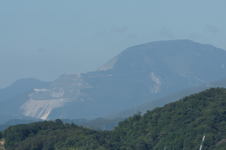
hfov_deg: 7.6
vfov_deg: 5.1
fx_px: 1694
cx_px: 113
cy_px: 75
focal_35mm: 270
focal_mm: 180
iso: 200
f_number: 7.1
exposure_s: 1/1250
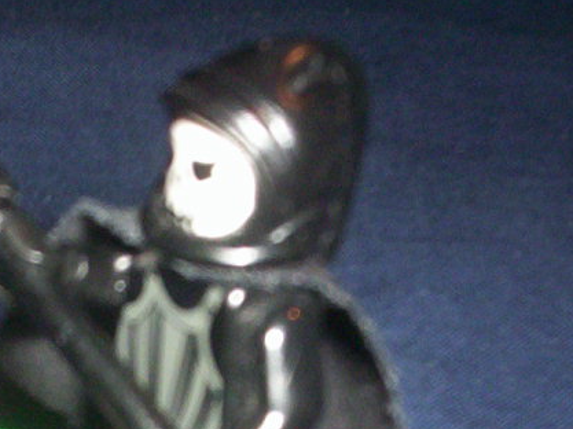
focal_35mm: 108
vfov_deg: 13.2
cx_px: -32
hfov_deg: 17.7
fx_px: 1786
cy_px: 553
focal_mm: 4.99
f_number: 4.5
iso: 140
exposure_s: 1/60
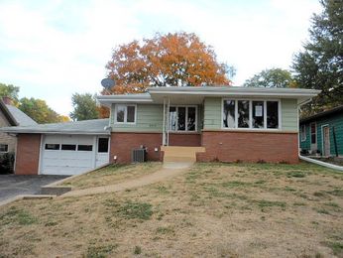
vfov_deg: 49.8
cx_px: 172
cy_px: 129
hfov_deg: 63.4
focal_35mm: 28
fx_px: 278
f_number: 3.7
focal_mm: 5
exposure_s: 1/200
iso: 80
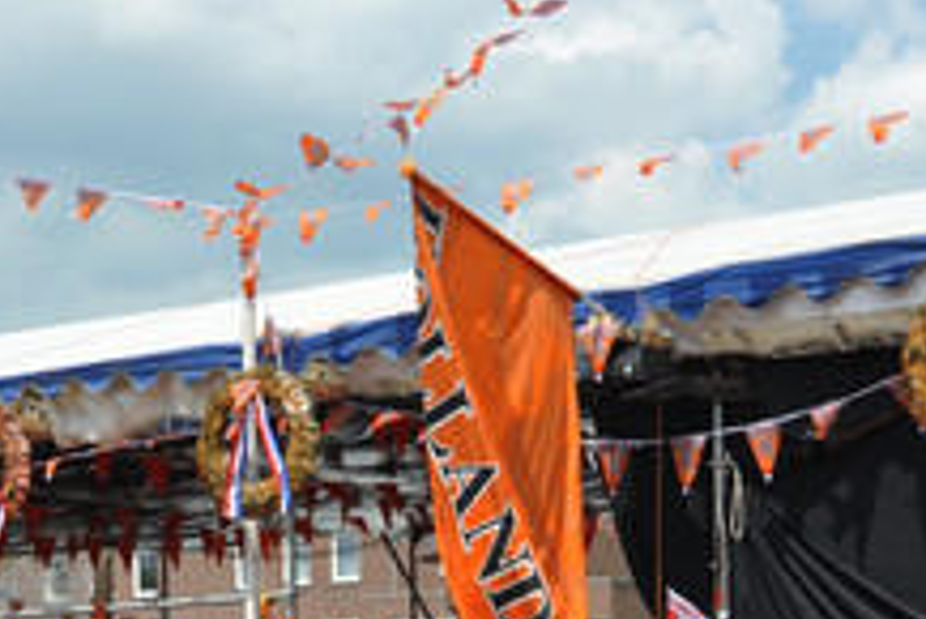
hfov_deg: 24.5
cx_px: 448
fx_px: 2136
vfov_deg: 16.0
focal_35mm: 83
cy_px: 679
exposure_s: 1/1000
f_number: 10
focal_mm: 20
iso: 500
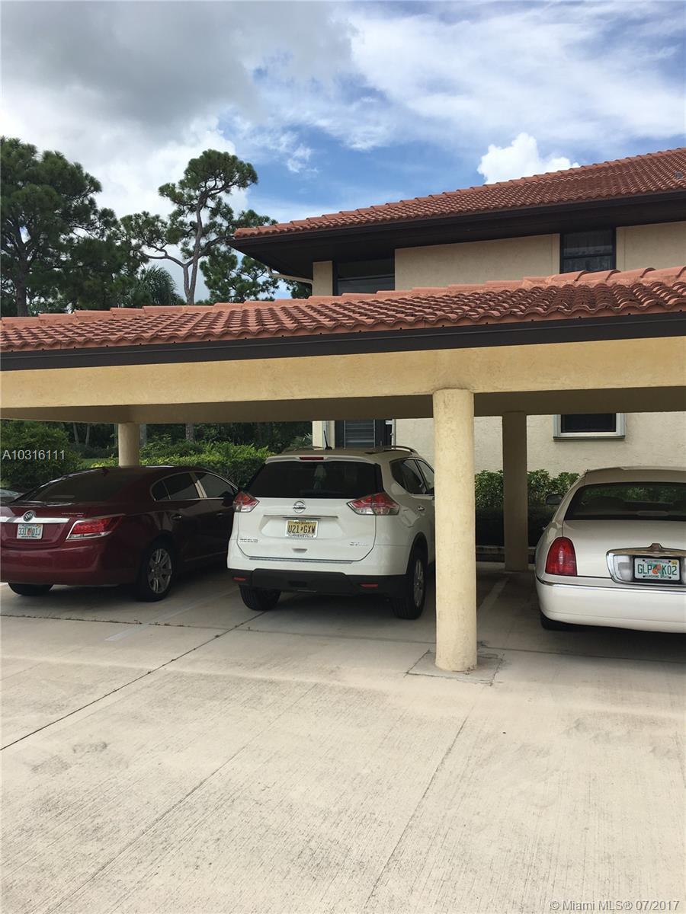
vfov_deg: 61.7
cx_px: 343
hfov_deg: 48.2
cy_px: 457
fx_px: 766
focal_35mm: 29
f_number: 2.2
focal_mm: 4.15
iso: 25
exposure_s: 1/1538
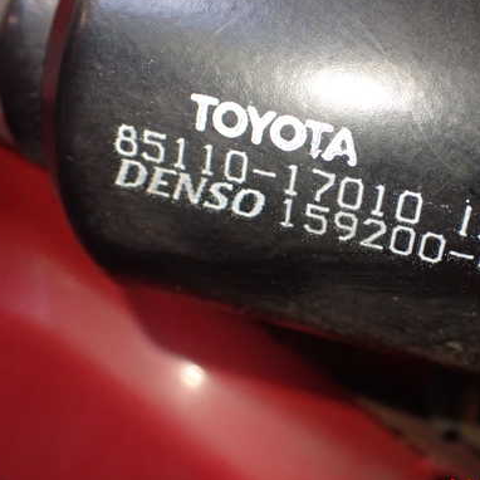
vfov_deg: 34.0
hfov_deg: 33.4
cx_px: 357
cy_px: 225
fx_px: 784
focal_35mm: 50
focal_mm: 6.37
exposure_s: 1/160
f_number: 2.5
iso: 640
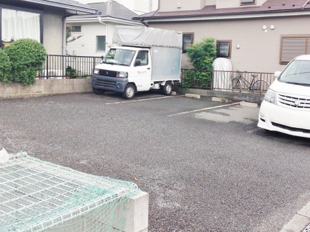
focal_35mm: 43
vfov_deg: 33.3
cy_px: 81
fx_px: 385
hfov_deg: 43.5
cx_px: 192
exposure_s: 1/553
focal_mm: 4.12
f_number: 2.4
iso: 50
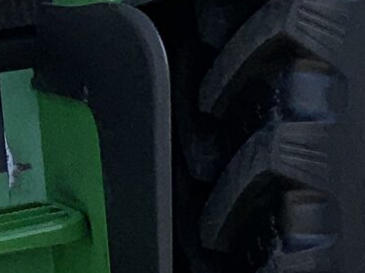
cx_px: 851
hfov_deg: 9.1
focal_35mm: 198
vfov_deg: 6.6
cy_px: 922
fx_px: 2087
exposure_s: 1/962
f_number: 1.8
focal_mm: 3
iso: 16
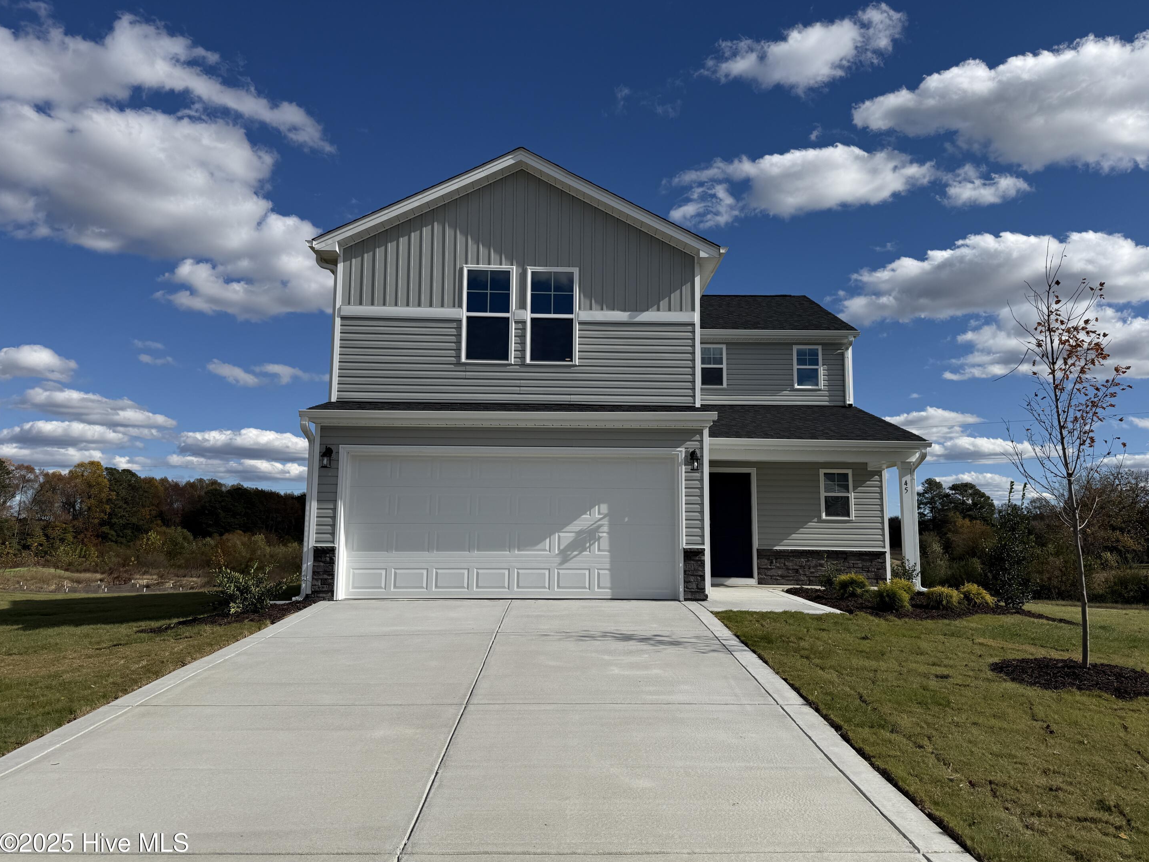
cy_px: 435
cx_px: 596
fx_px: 830
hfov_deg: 69.4
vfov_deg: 54.9
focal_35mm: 25
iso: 80
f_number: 1.78
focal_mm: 6.76
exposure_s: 1/8130
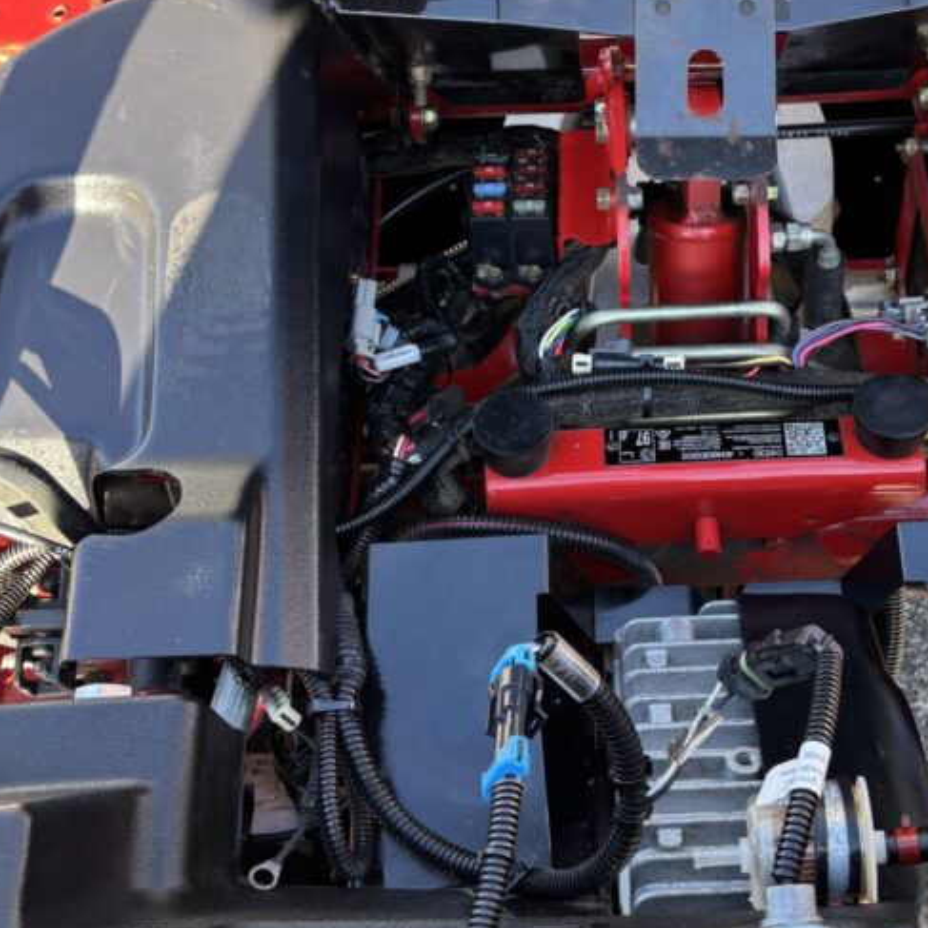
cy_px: 332
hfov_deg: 33.0
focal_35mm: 51
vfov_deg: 33.2
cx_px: 650
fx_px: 1547
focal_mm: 5.96
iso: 50
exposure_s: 1/121
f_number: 1.6
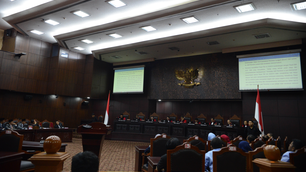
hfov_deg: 61.0
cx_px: 153
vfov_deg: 36.6
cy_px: 73
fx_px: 260
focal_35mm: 32
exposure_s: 1/100
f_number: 6.3
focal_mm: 30
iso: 3200
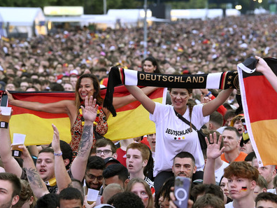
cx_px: 126
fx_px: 1488
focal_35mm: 186
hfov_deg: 10.6
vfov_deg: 8.0
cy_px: 104
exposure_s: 1/500
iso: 4000
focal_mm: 170
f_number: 6.3
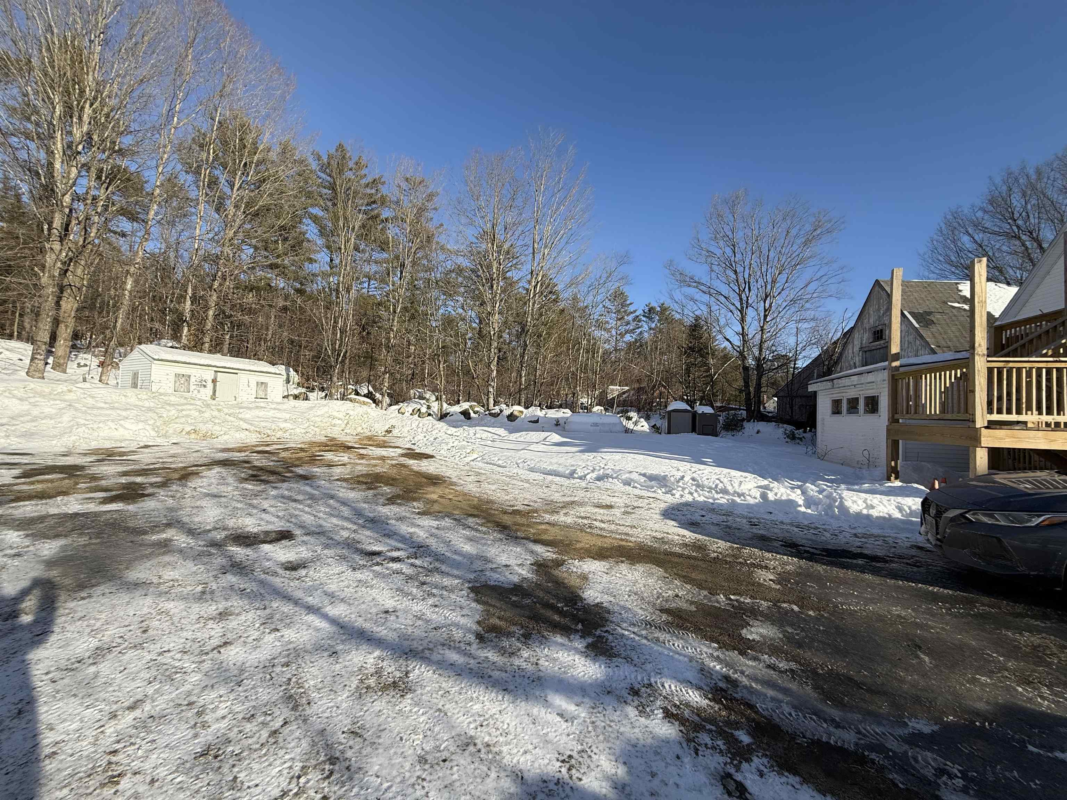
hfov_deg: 102.1
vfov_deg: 85.7
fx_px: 432
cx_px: 534
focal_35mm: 14
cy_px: 400
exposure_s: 1/1961
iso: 50
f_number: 2.2
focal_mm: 2.22
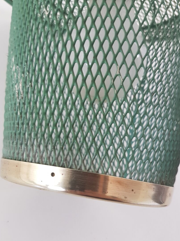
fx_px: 222
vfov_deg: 56.5
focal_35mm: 32
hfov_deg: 44.1
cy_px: 141
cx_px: 80
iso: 80
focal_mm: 4.2
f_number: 1.7
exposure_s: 1/50
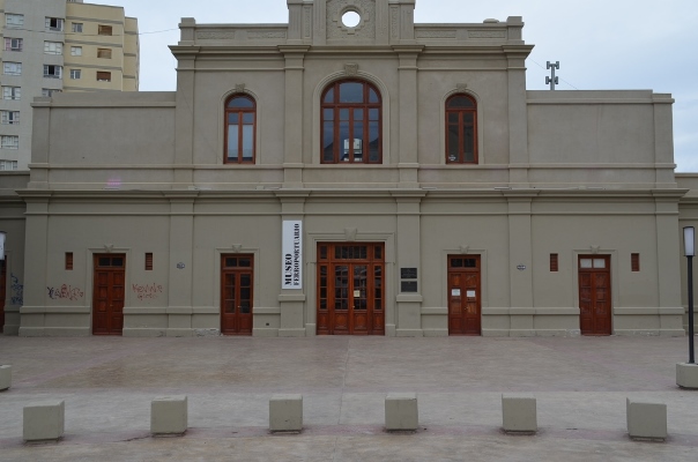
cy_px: 231
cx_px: 349
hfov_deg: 57.3
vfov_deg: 39.8
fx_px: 638
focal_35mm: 33
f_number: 8
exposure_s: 1/250
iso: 125
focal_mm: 22
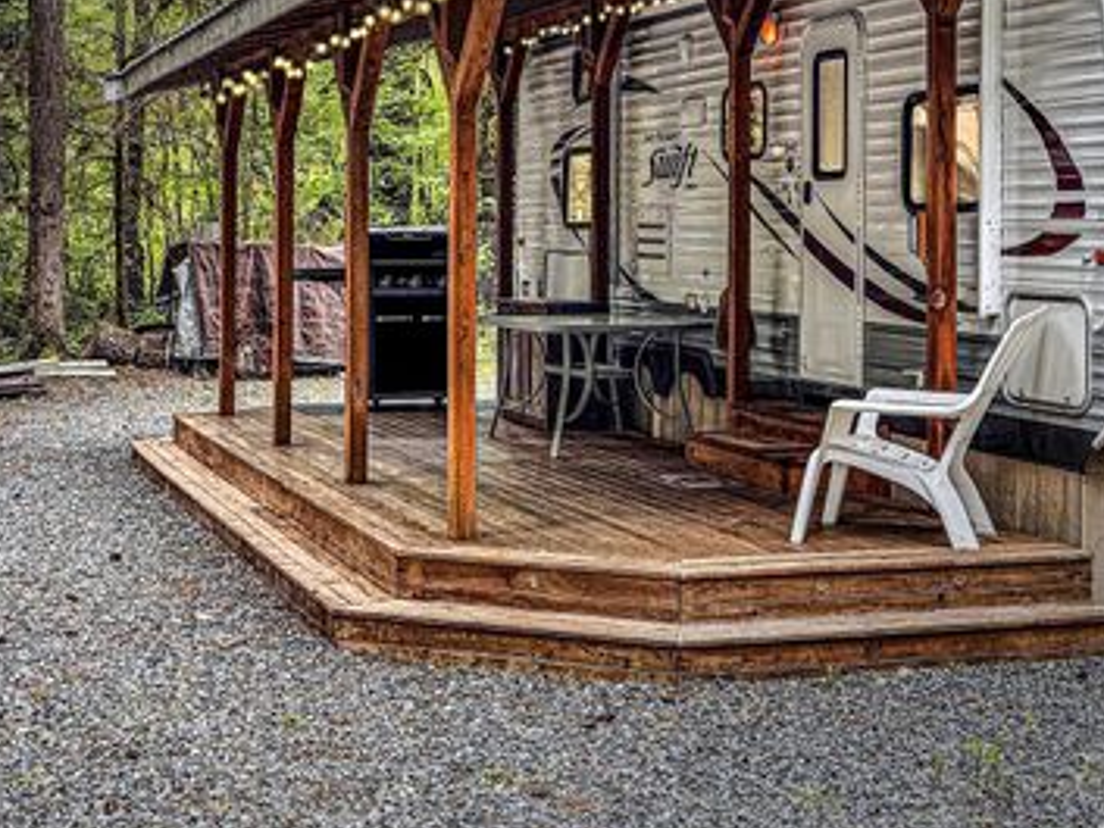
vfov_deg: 21.6
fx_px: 2169
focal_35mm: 68
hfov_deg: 28.6
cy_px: 298
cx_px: 563
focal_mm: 6.76
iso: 80
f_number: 1.78
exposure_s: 1/172
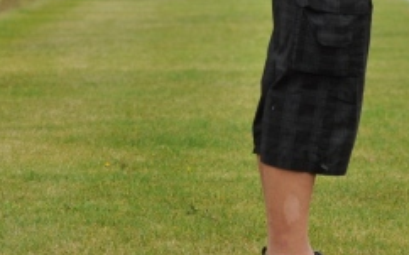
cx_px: -66
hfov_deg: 5.9
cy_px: -103
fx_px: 3944
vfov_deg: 3.7
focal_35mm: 354
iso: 200
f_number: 4
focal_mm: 70
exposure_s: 1/800
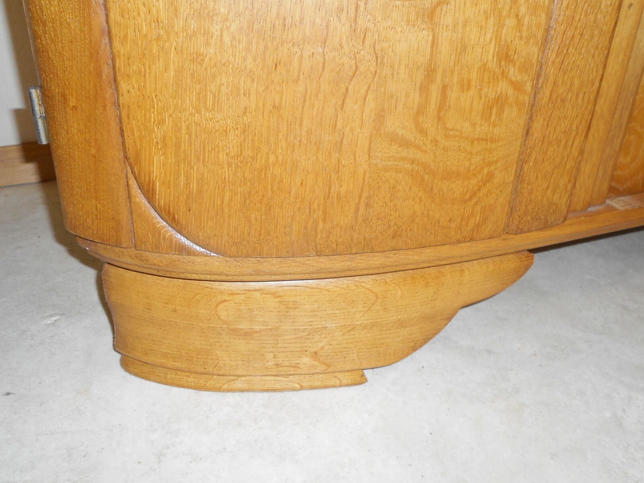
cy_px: 242
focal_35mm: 34
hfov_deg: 54.0
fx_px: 633
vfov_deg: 41.8
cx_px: 322
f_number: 3.6
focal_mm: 5.8
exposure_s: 1/30
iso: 80
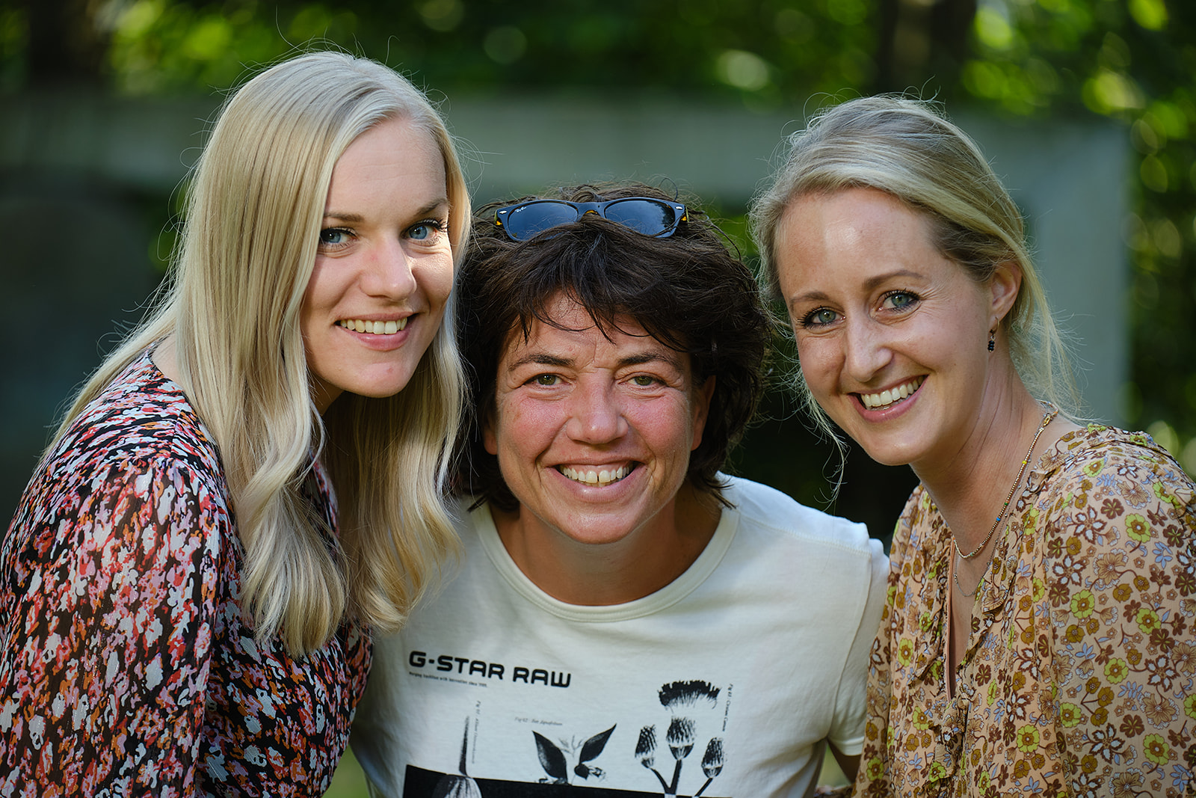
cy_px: 399
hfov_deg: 11.9
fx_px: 5748
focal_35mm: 173
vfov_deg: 7.9
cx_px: 598
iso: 200
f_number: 2.8
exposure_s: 1/250
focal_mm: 115
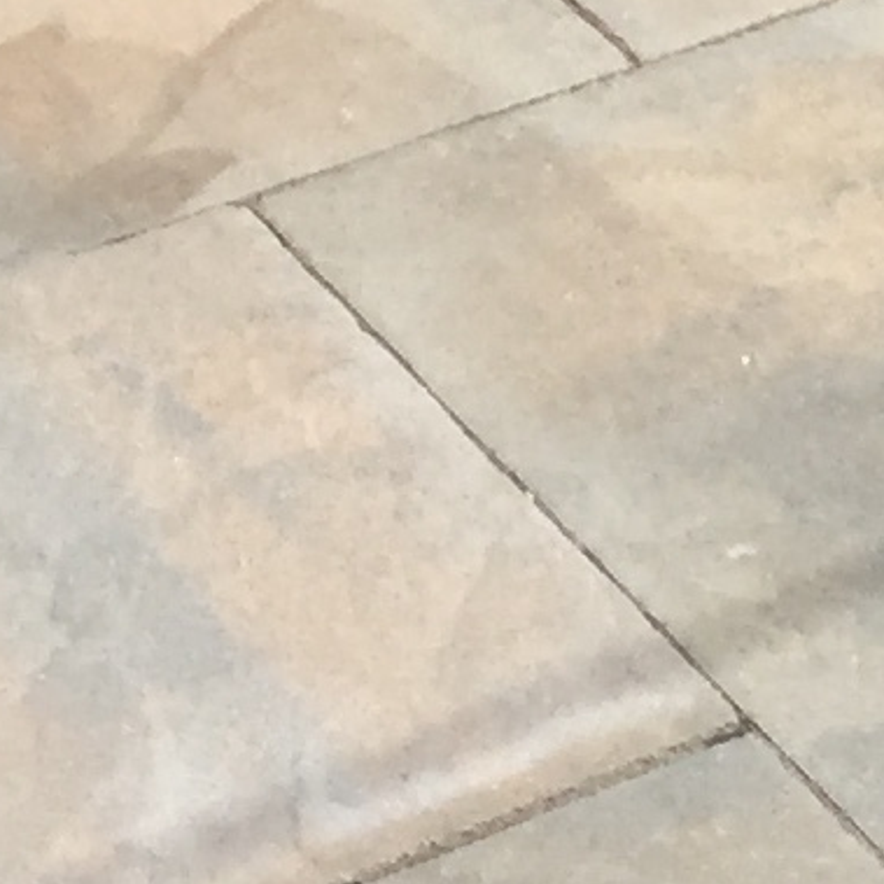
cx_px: 940
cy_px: -1071
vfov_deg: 7.5
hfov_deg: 7.9
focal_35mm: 221
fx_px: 6385
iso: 32
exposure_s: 1/3300
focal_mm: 4.15
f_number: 2.2
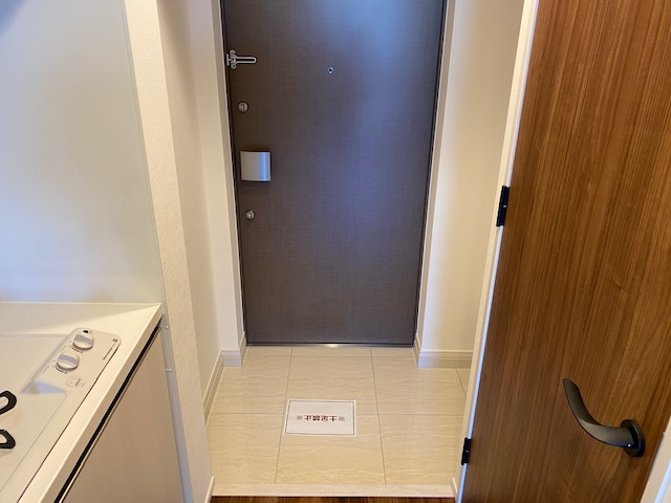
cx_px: 336
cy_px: 252
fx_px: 504
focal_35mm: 26
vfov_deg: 53.1
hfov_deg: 67.3
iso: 100
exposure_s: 1/50
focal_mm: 4.25
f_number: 1.8
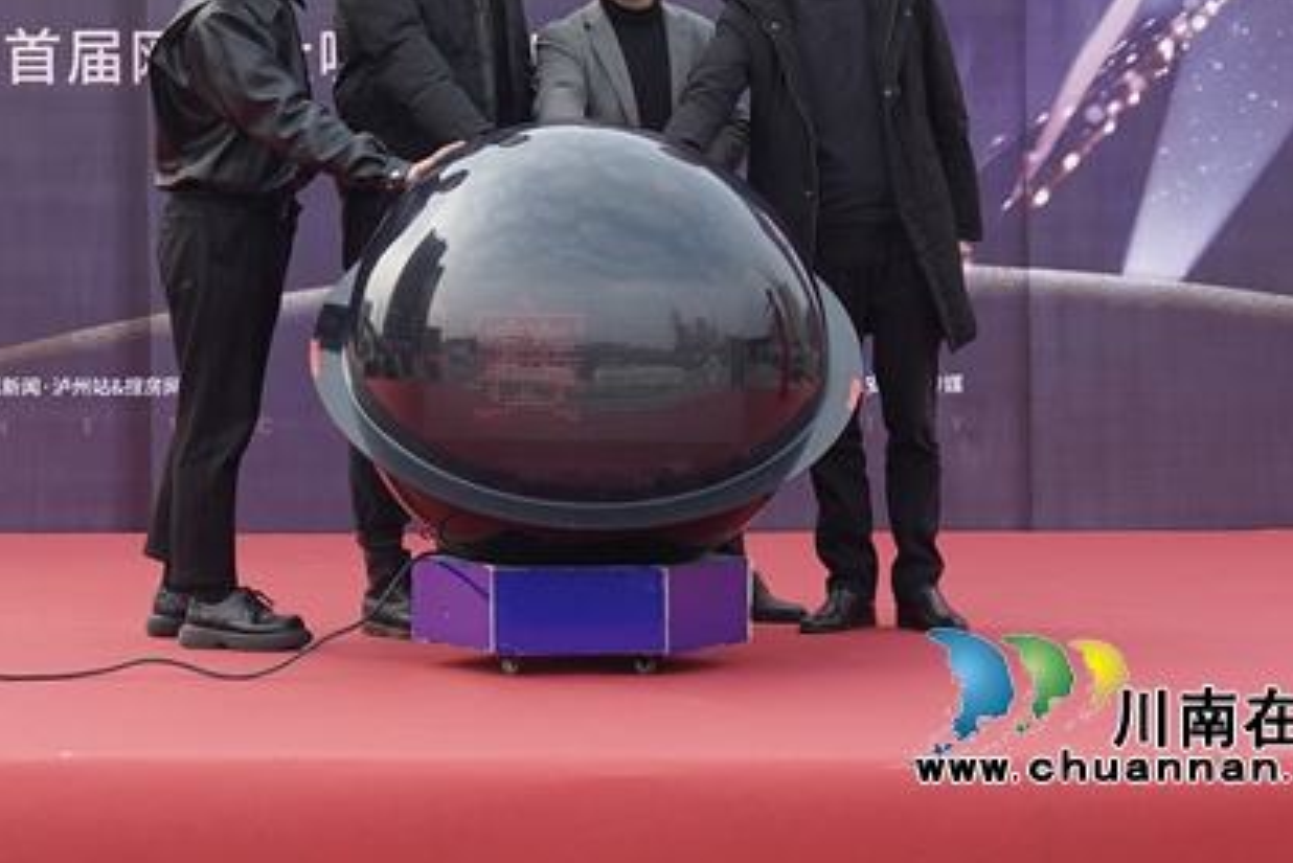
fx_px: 3736
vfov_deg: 13.1
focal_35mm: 104
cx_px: 499
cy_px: 209
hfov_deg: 19.6
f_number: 5.6
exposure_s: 1/320
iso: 250
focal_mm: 45
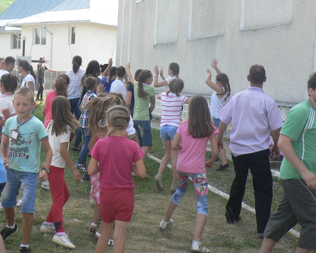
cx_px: 85
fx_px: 636
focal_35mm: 68
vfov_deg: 22.4
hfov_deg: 27.6
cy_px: 96
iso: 80
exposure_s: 1/200
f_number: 2.8
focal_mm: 7.6
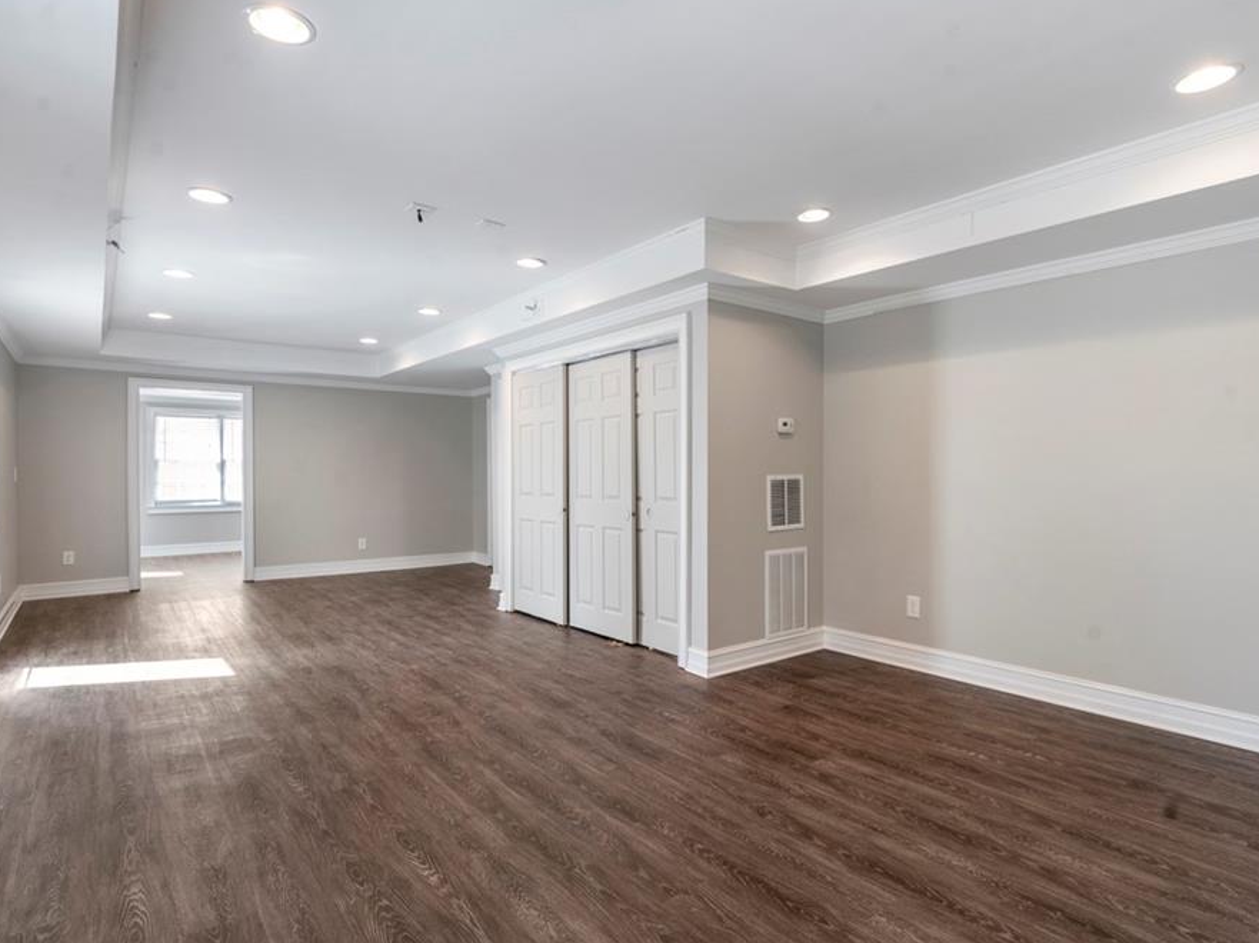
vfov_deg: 68.6
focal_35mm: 19
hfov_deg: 84.6
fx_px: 691
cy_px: 472
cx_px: 655
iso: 400
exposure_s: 1/10
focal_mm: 17
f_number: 8
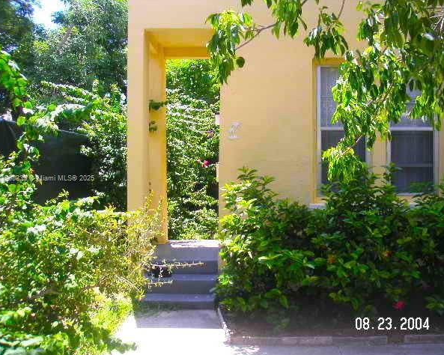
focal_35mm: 39
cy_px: 179
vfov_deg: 38.2
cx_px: 231
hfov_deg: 46.8
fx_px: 512
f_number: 2.8
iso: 50
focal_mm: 5.7
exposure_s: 1/250
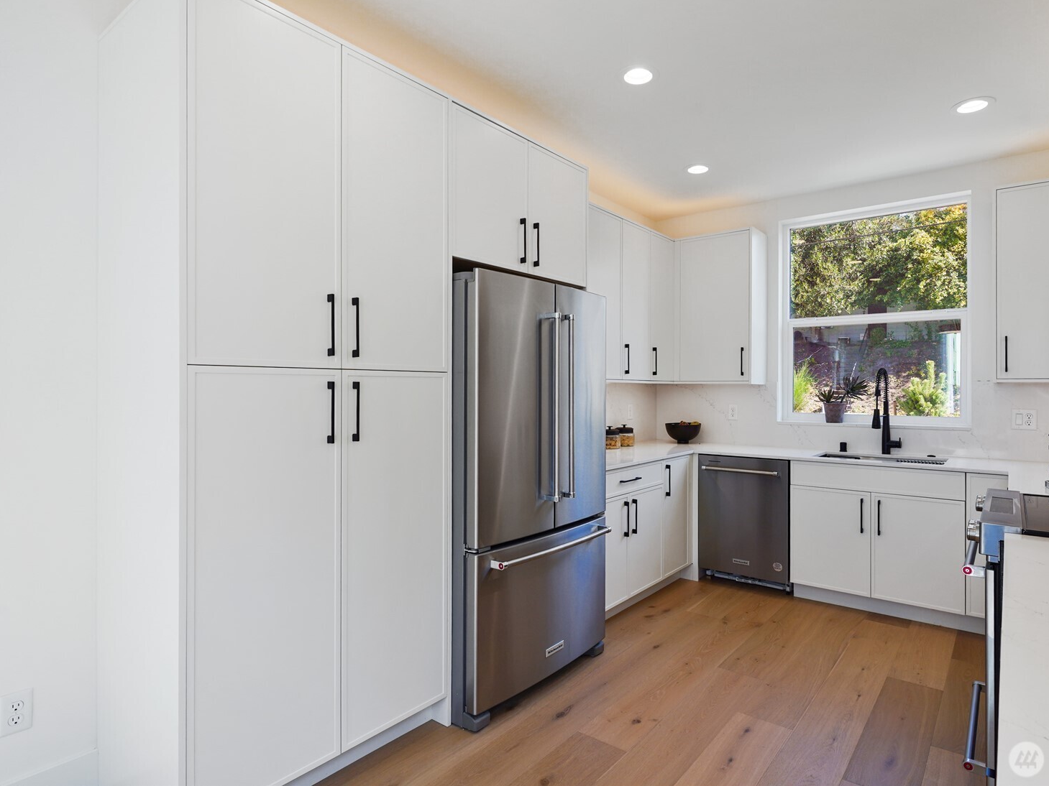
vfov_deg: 68.7
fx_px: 576
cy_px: 380
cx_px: 574
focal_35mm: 19
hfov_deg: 84.4
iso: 200
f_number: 8
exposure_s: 1/50
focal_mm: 17
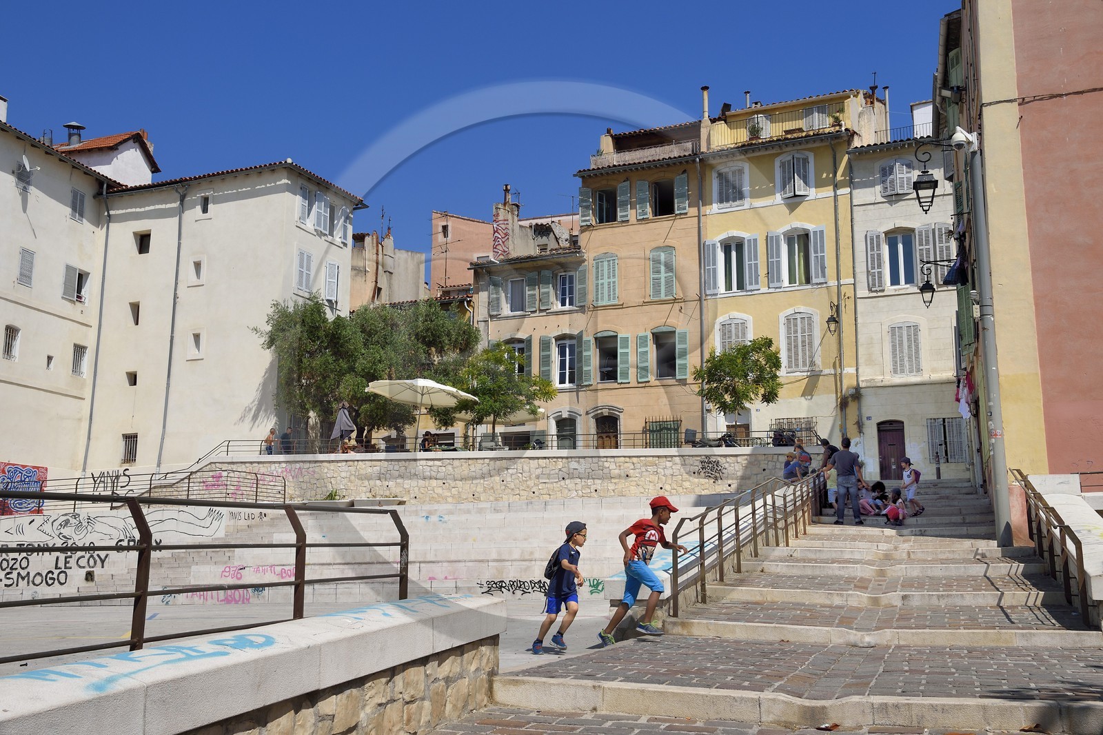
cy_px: 368
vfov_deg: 37.8
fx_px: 1072
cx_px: 552
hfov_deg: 54.4
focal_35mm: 35
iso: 200
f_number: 14
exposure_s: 1/250
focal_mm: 35
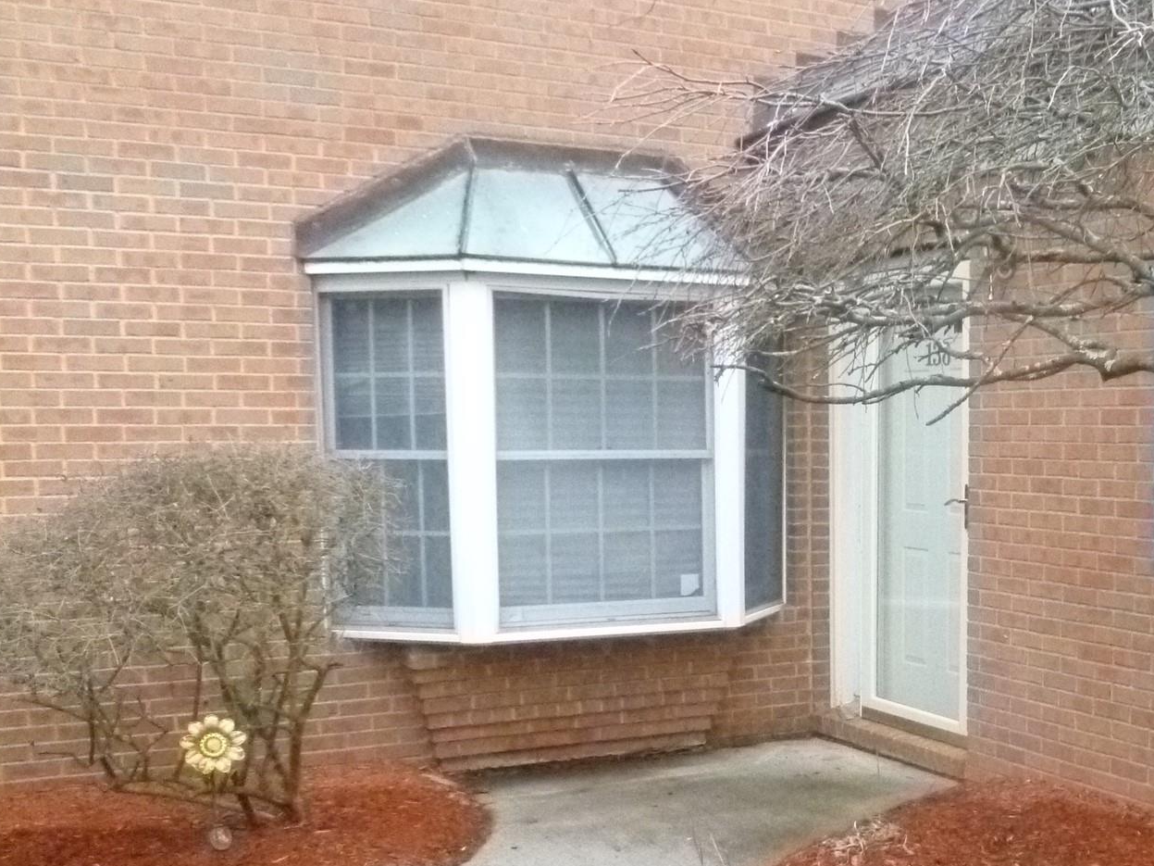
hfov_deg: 39.5
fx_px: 1533
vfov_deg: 31.1
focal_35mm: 46
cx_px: 936
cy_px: 621
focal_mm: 5
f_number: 3.3
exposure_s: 1/250
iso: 1600
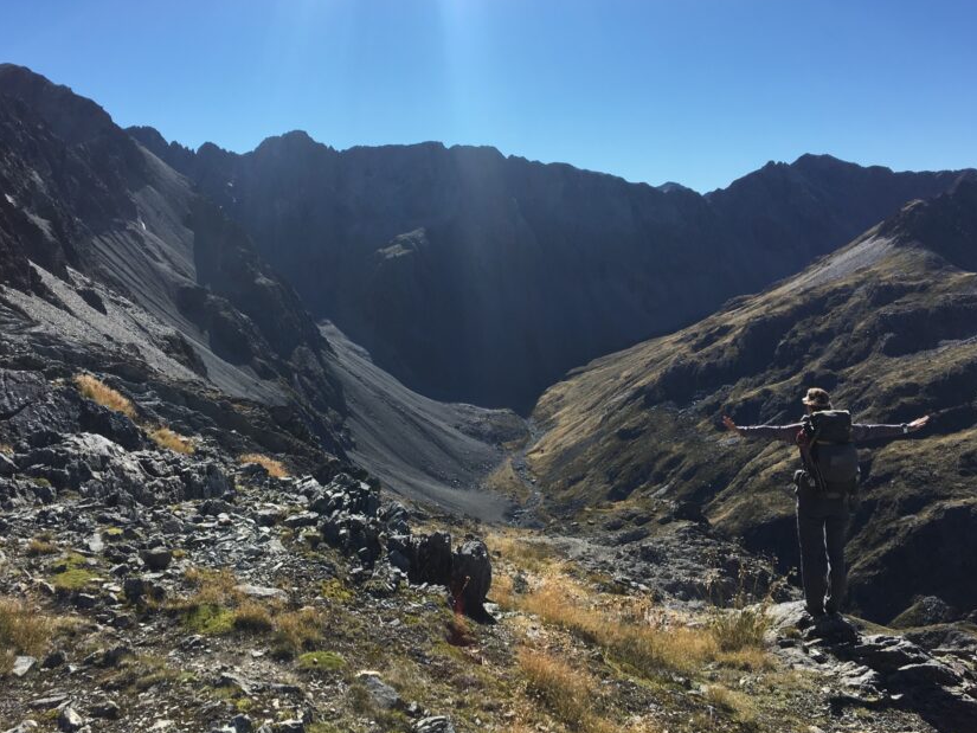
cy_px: 291
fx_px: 1016
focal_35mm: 36
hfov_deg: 51.3
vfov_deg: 39.5
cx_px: 450
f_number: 2.2
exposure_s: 1/1672
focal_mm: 4.15
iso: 25
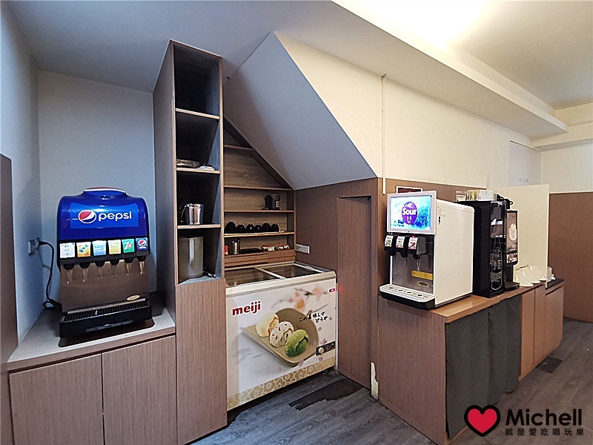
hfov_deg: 94.5
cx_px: 296
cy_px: 222
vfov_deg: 78.1
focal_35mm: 16
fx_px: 274
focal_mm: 2.35
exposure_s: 1/17.1
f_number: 2.2
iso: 800
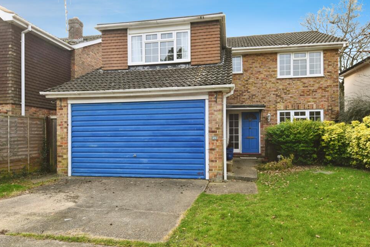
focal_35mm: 16
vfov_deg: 73.7
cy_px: 122
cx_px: 193
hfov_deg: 96.7
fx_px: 164
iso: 800
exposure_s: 1/250
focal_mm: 15
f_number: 13
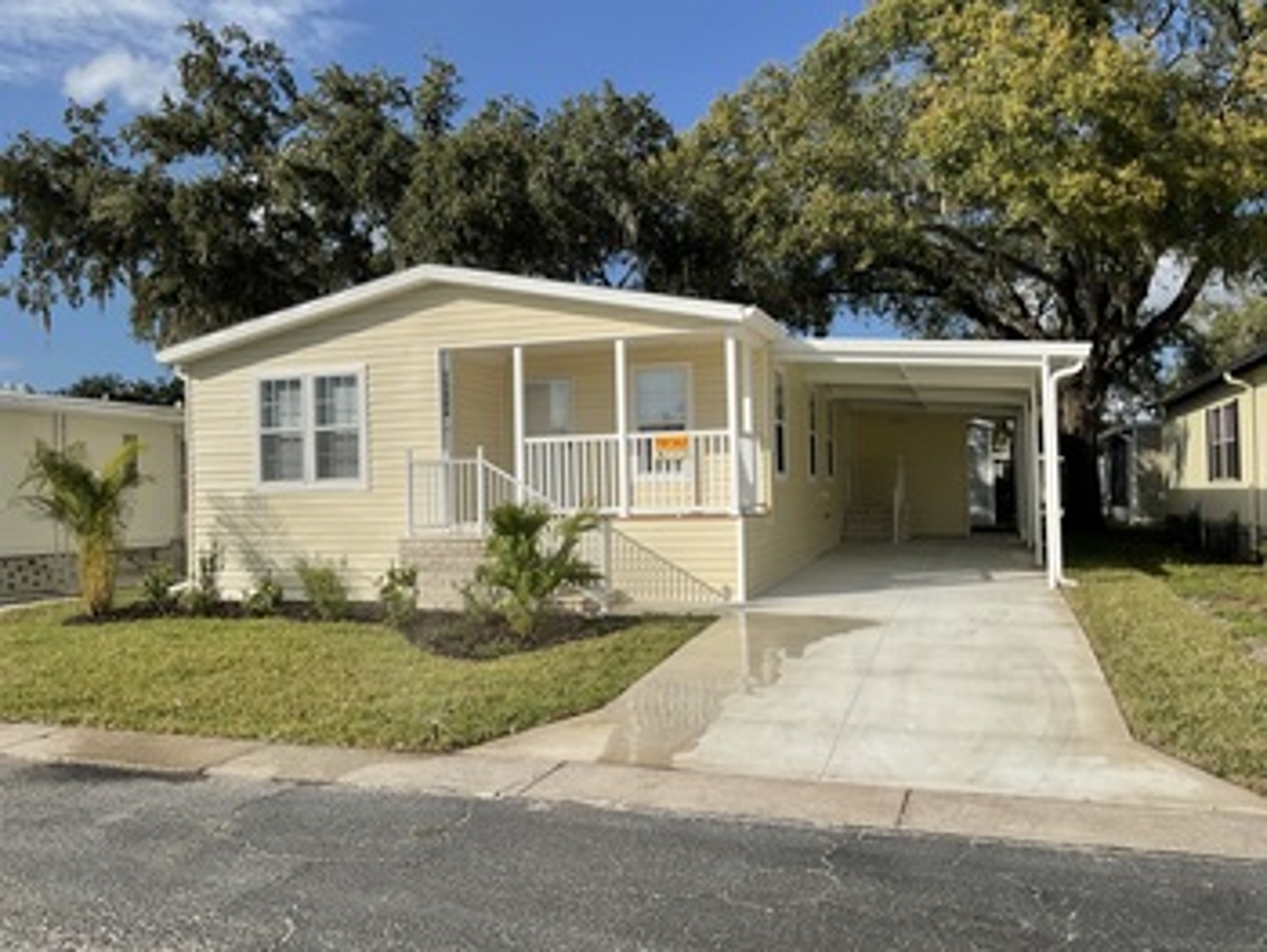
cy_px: 476
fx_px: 1062
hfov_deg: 61.6
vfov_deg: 48.3
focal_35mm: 29
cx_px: 634
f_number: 1.8
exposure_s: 1/3125
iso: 16
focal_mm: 3
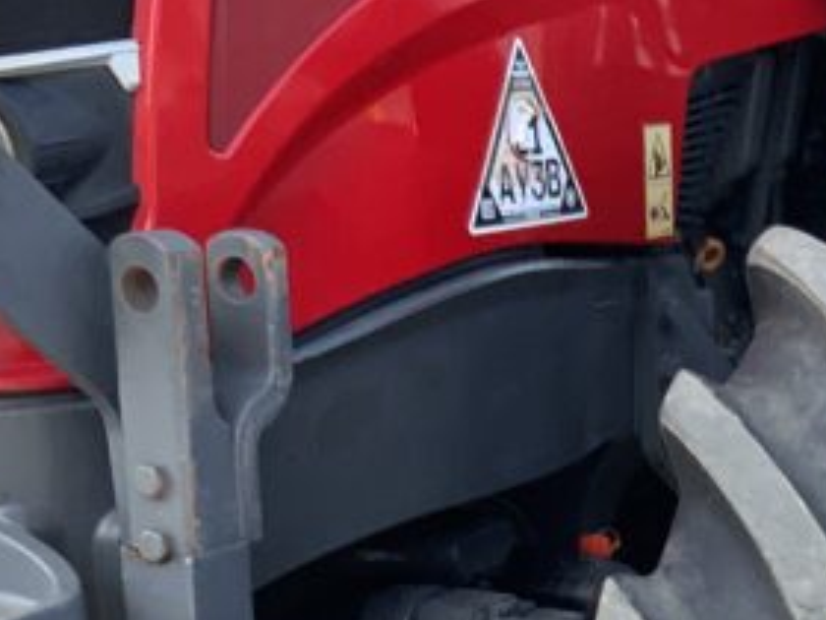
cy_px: 892
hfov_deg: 17.1
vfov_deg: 13.3
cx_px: 1153
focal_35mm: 106
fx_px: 2529
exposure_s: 1/294
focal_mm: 3
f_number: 1.8
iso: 16
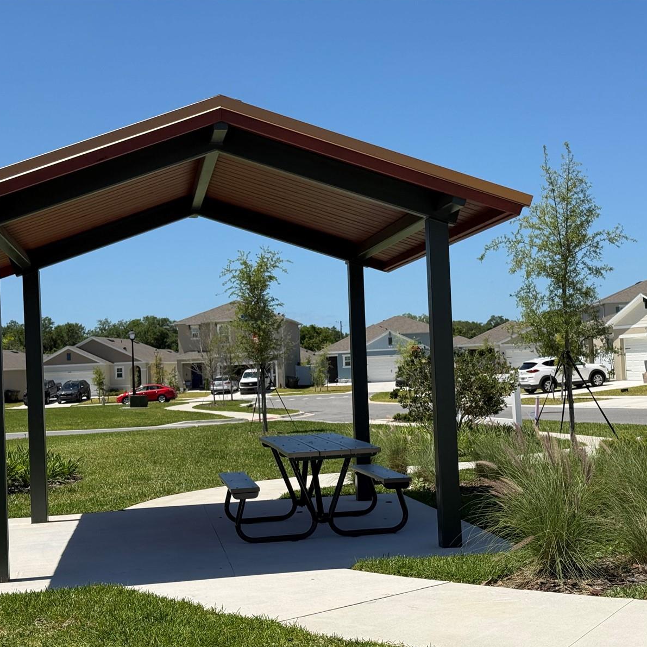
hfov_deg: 30.0
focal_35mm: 57
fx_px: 1205
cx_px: 348
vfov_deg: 30.0
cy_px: 323
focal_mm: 6.76
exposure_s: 1/5587
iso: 64
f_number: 1.78
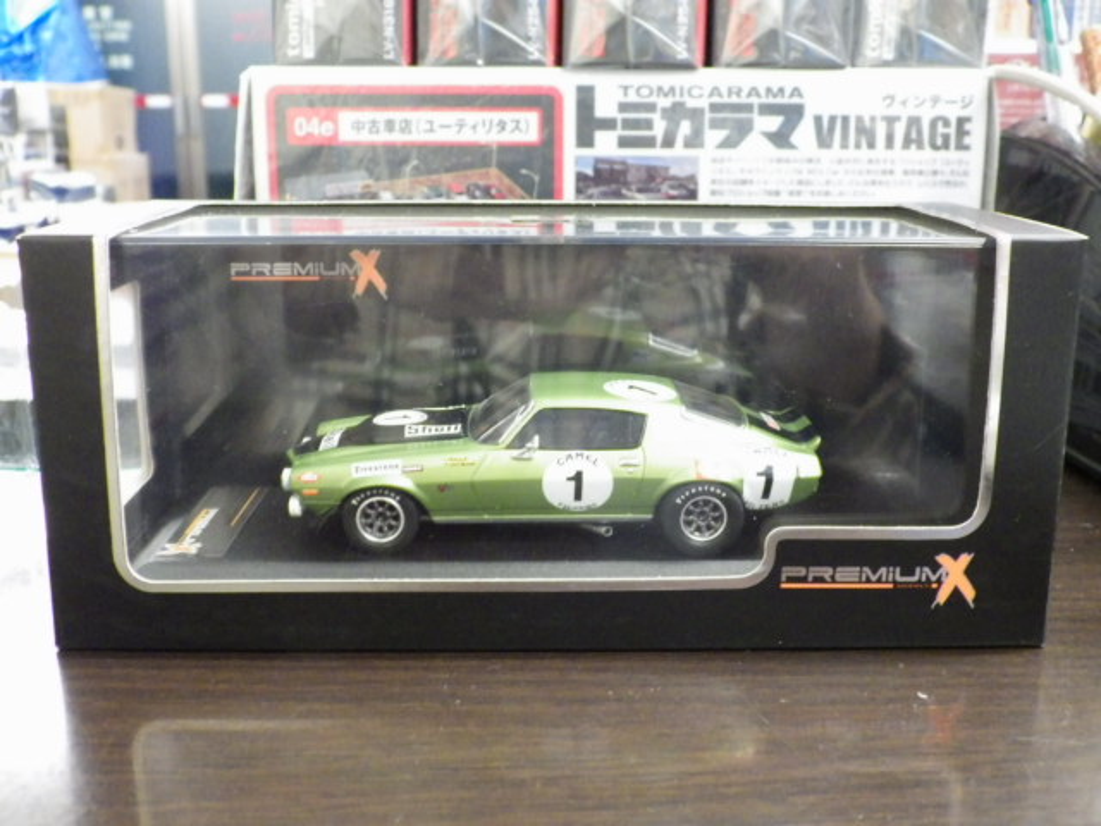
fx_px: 1304
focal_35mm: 41
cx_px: 550
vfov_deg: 35.1
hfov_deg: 45.8
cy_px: 413
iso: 1250
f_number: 3.6
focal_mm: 7.4
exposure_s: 1/25
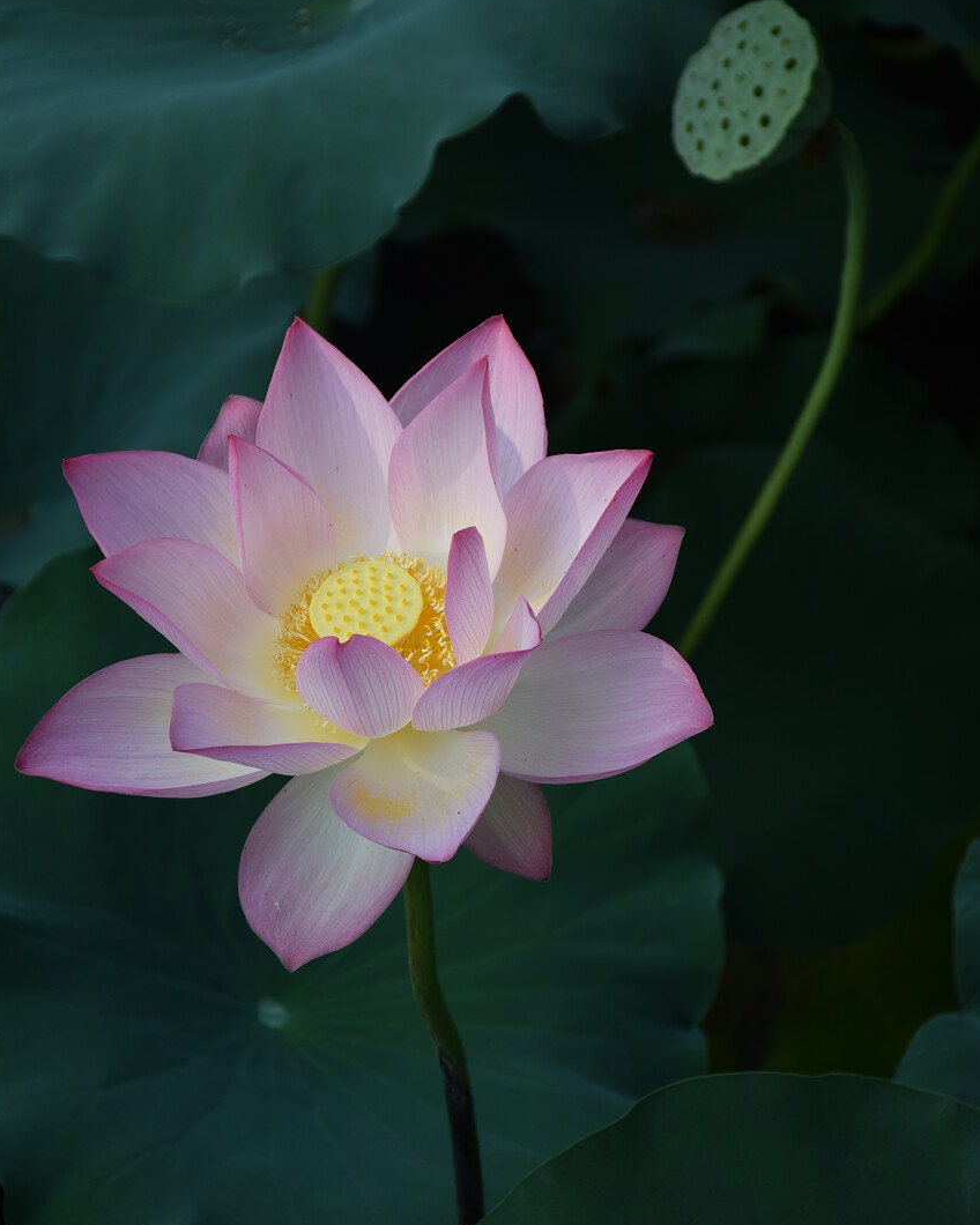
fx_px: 6163
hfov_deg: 9.1
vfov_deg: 11.4
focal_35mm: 170
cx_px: 488
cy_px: 577
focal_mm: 100
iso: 100
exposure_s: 1/400
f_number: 5.6
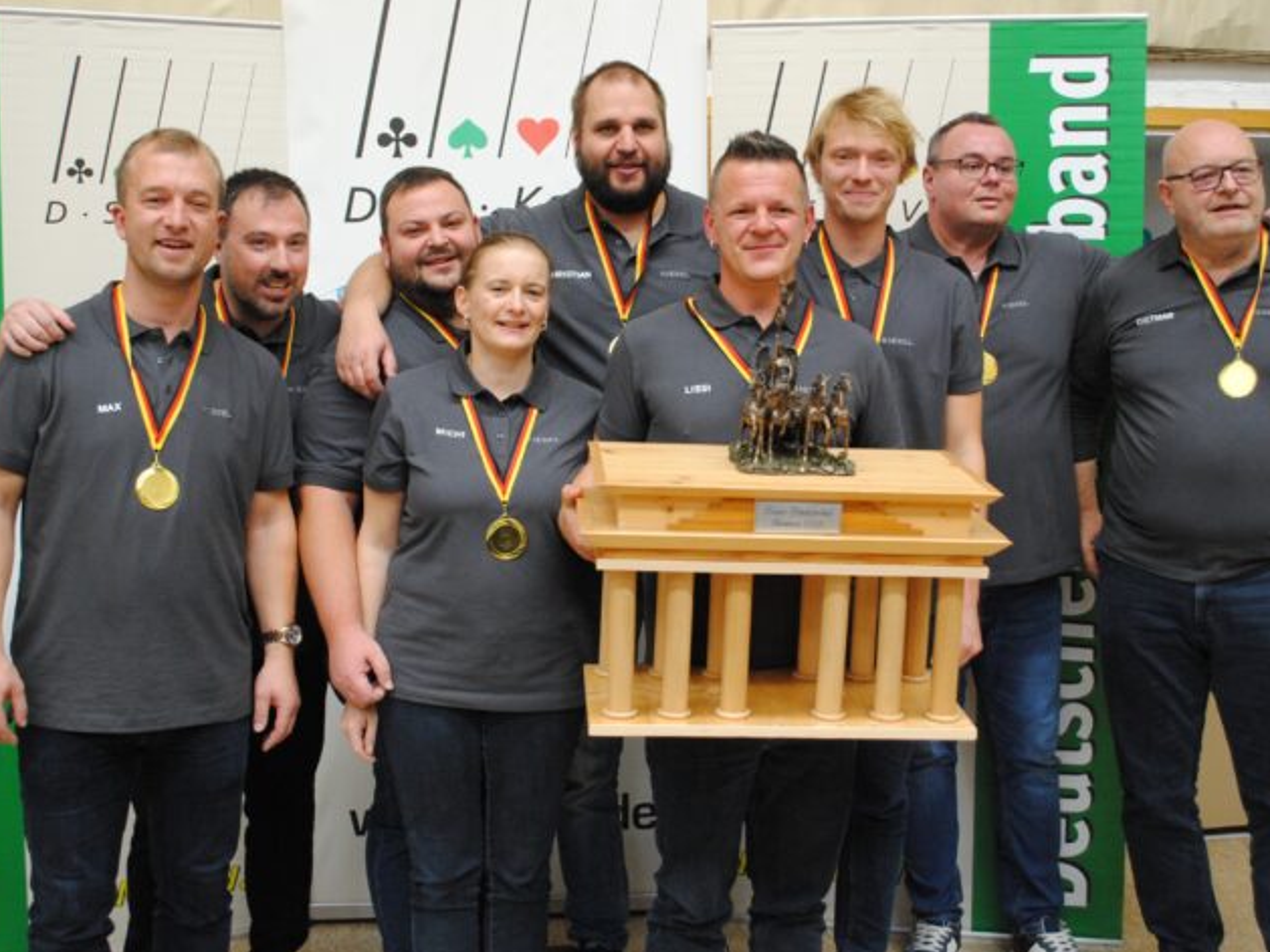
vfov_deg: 43.0
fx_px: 1211
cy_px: 482
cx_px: 642
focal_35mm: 33
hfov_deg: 55.3
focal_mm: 20
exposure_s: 1/30
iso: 640
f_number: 3.8
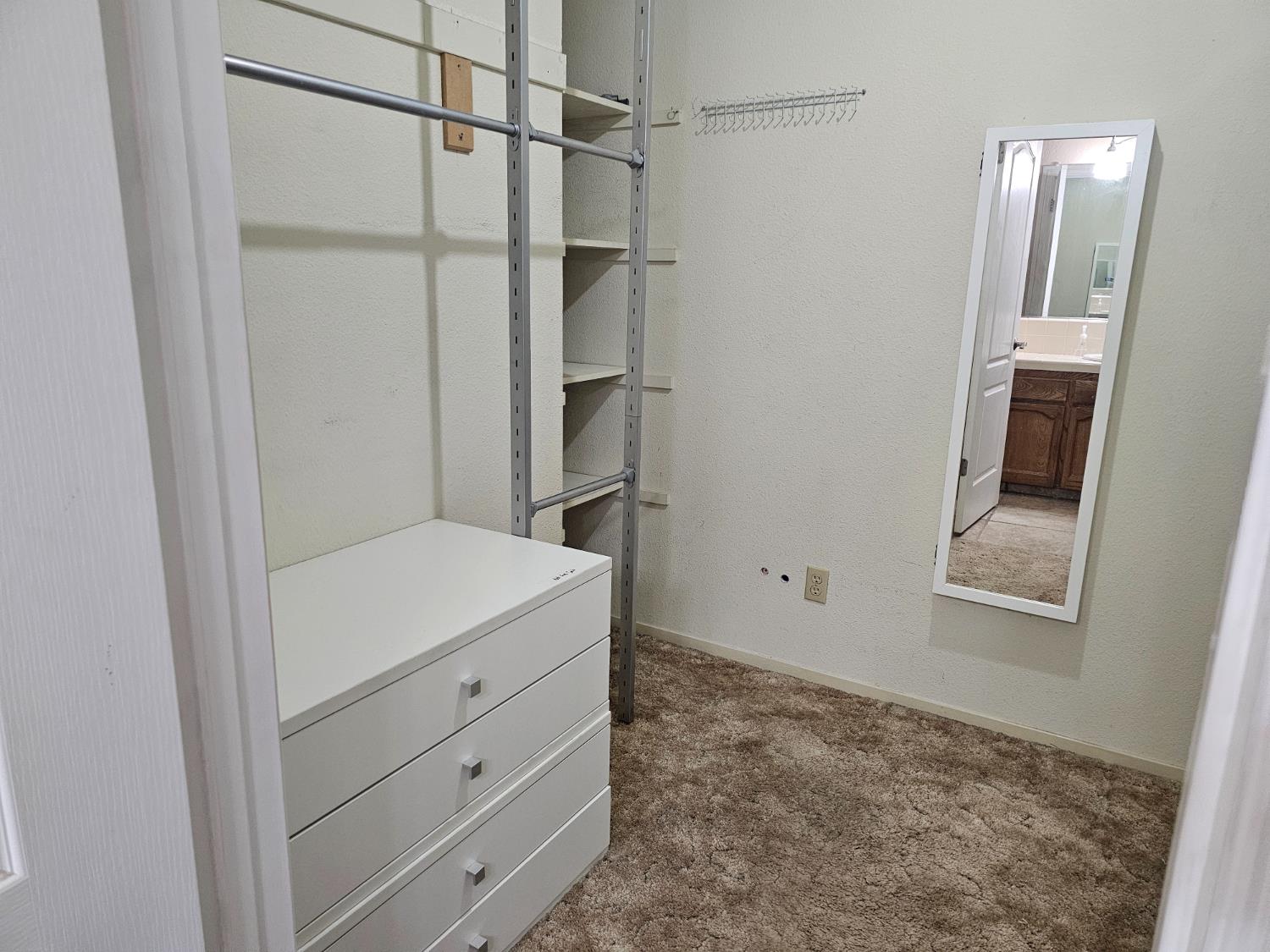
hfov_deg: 73.9
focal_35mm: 23
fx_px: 844
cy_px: 476
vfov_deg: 58.9
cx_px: 635
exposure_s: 1/120
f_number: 1.7
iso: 500
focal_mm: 6.3
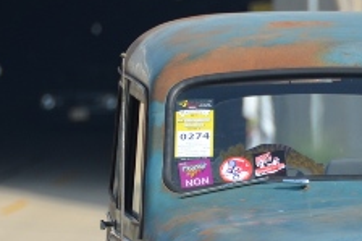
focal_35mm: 870
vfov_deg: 1.6
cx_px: 380
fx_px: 8742
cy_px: 298
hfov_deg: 2.4
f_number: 7.1
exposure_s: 1/800
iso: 200
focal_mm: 200
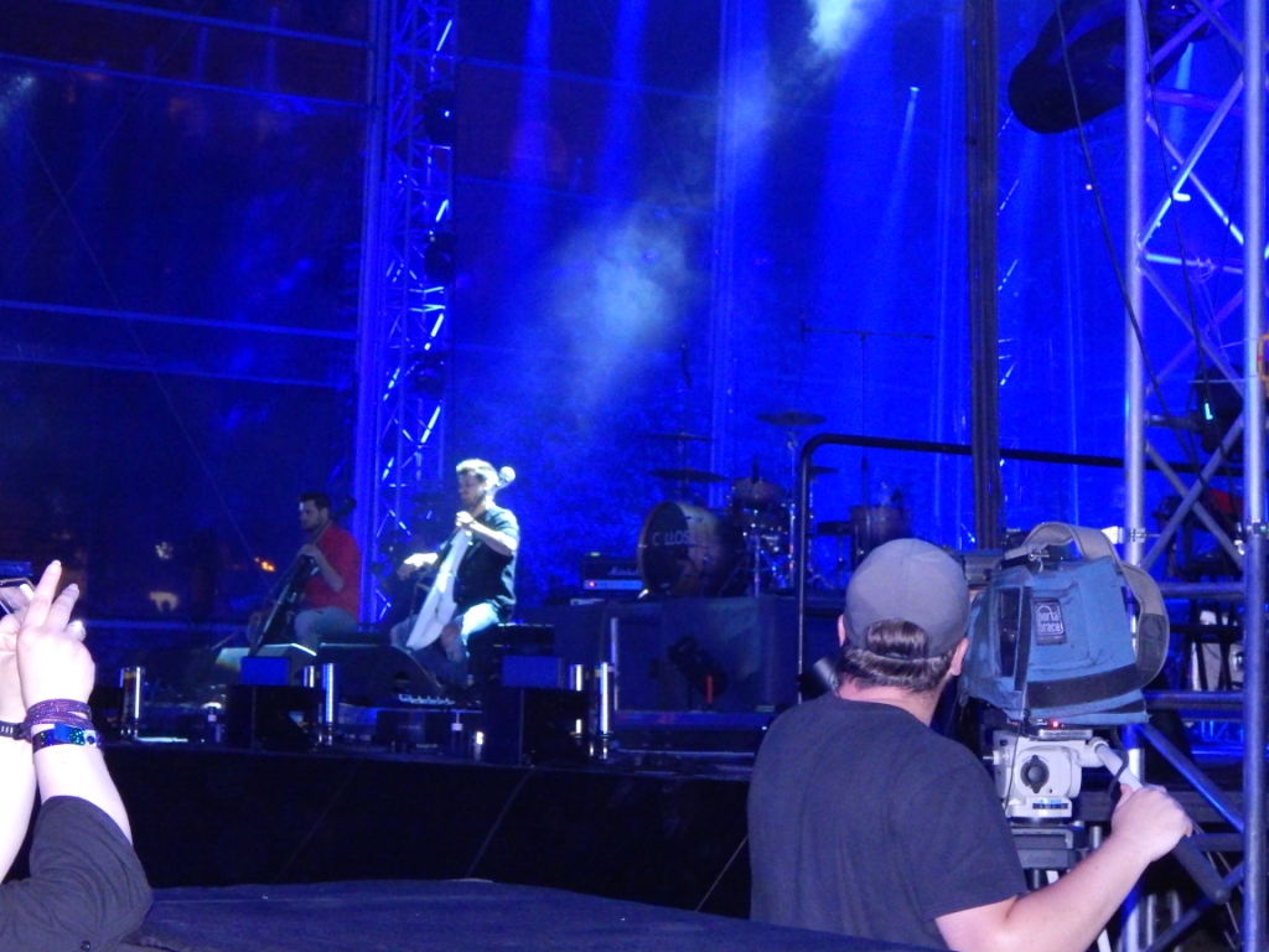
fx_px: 2749
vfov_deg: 19.6
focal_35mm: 75
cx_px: 634
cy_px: 476
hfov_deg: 26.0
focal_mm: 13.5
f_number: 4.2
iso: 1600
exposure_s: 1/30
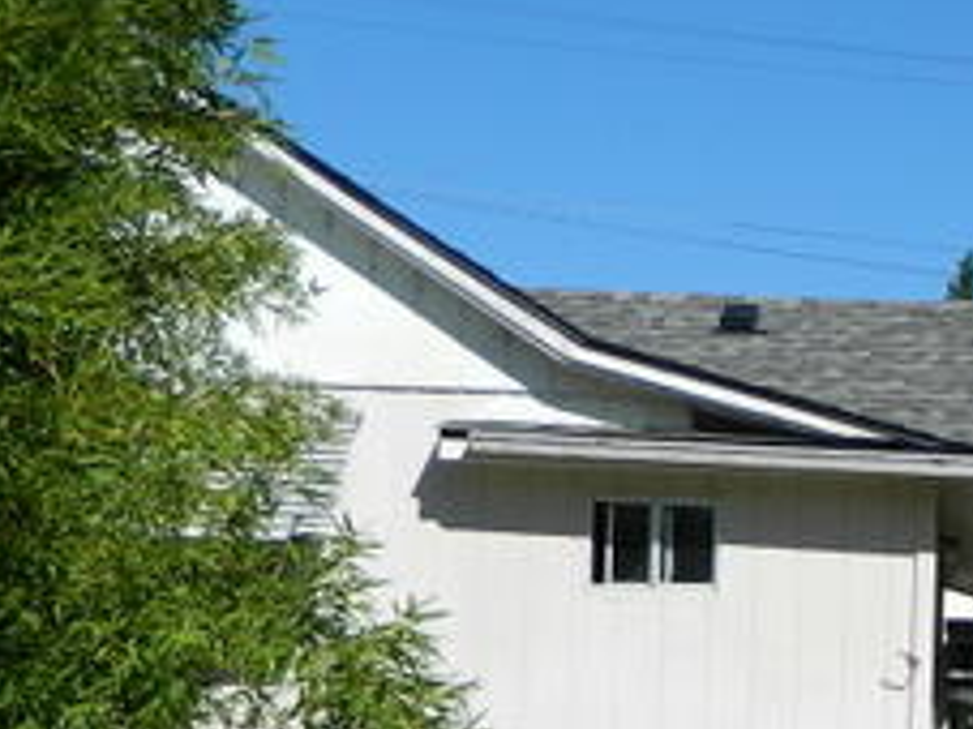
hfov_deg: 20.4
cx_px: 1247
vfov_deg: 16.6
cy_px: 583
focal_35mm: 88
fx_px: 2472
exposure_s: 1/250
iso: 80
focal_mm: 4.5
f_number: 8.7
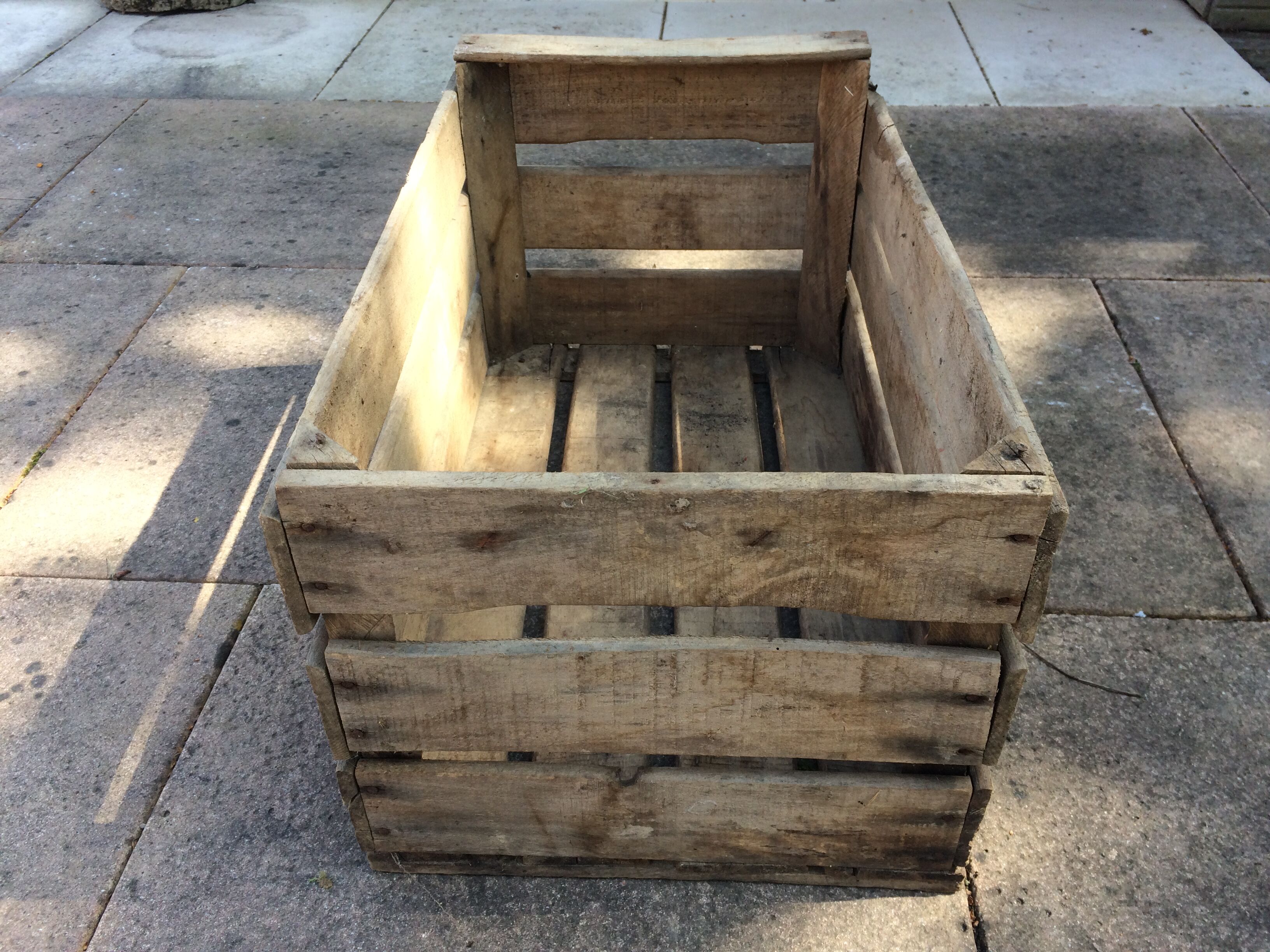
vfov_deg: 48.2
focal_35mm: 29
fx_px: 1064
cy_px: 476
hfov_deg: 61.7
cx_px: 635
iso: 32
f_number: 2.2
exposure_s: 1/380
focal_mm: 4.15
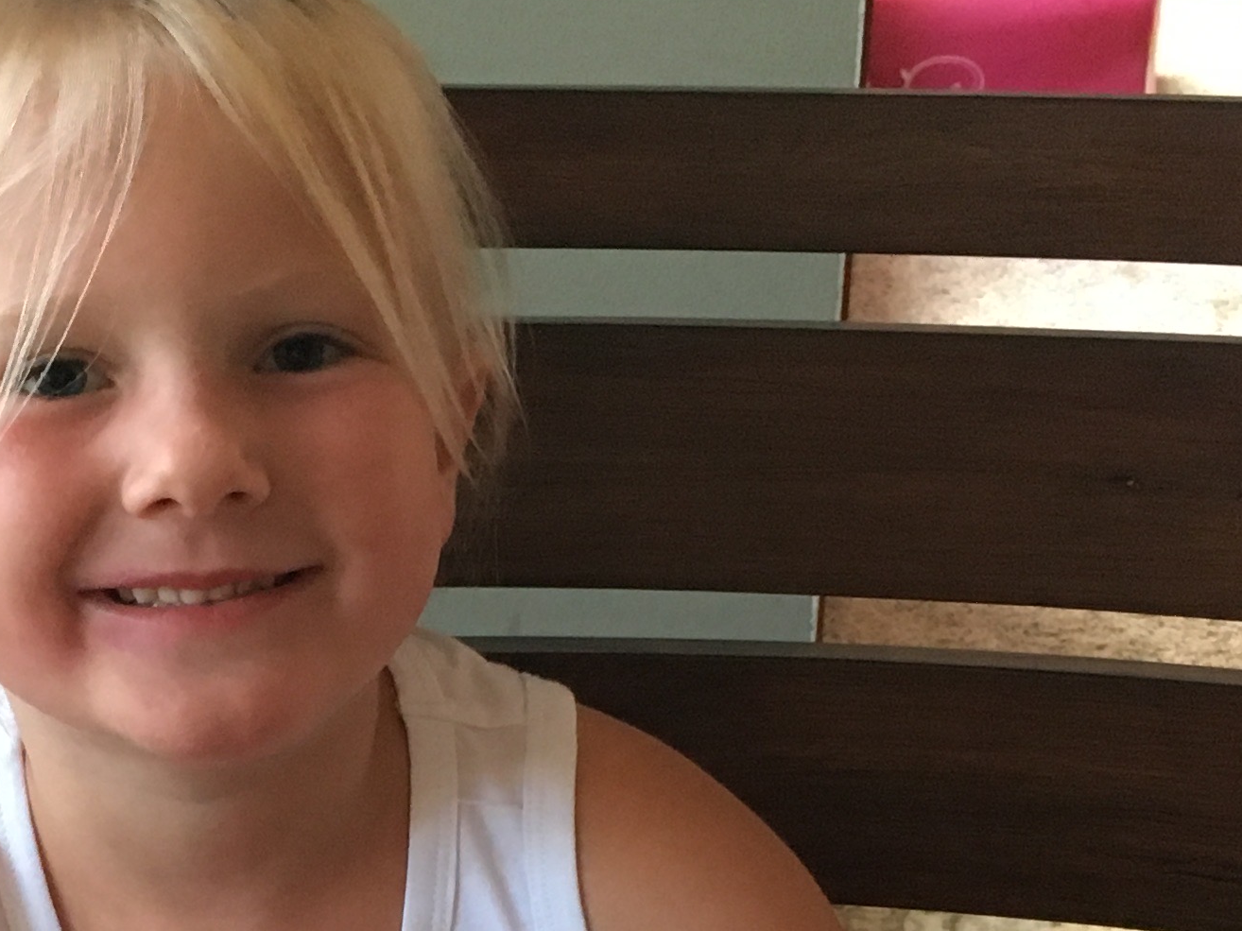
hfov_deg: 21.7
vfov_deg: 15.7
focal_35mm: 89
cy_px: 1226
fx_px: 3193
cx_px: 245
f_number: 2.2
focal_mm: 4.15
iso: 160
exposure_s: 1/30
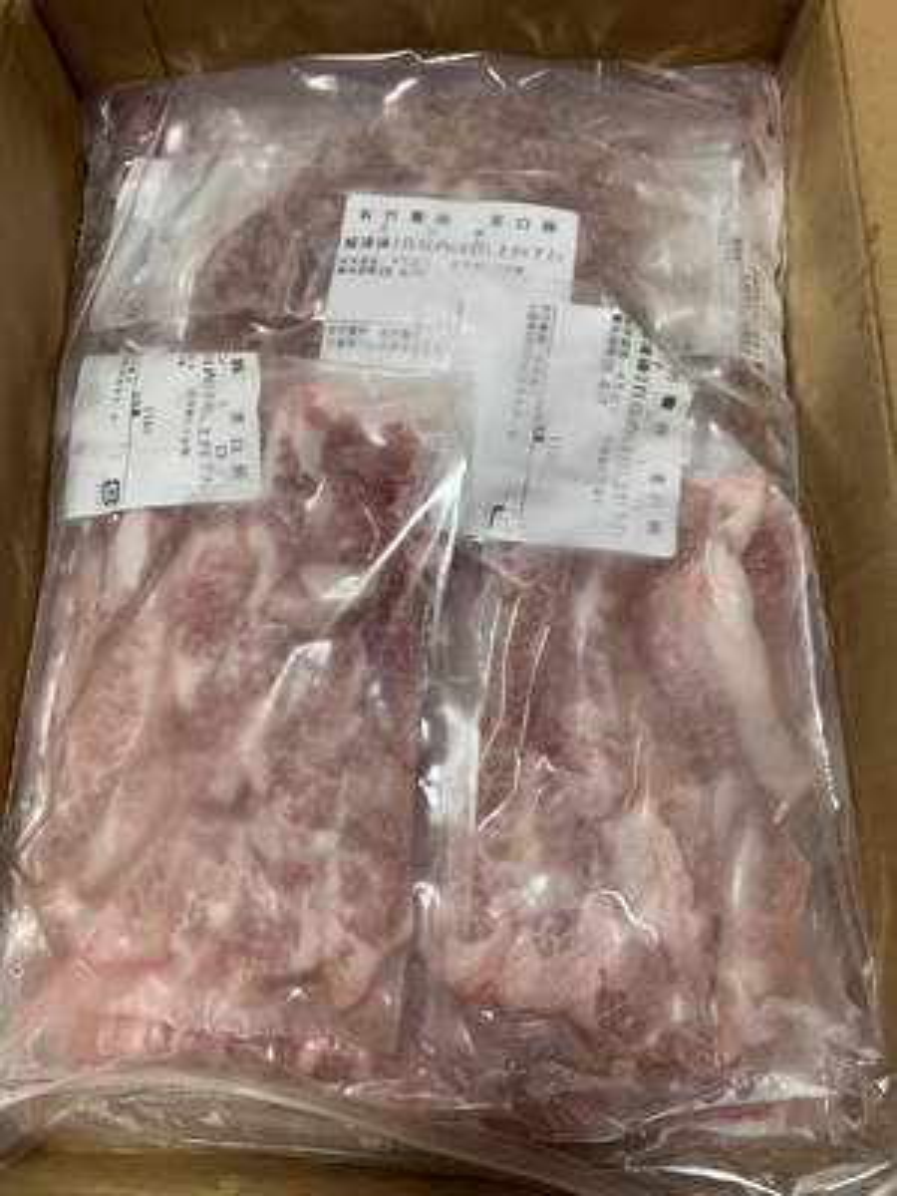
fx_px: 898
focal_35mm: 26
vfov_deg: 67.3
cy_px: 598
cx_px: 448
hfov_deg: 53.1
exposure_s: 1/60
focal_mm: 4.25
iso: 125
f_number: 1.8
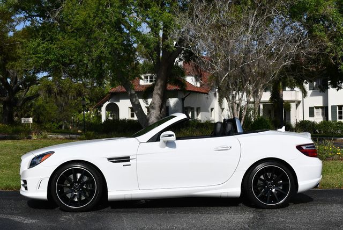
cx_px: 172
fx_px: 534
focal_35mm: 56
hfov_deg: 35.6
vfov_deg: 24.2
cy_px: 115
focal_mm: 28
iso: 100
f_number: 9
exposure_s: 1/320
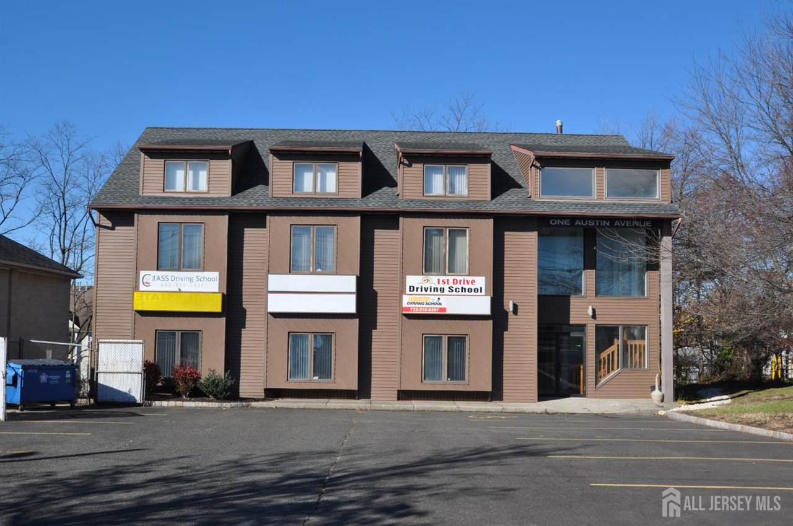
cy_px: 263
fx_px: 792
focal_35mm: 36
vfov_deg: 36.8
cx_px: 396
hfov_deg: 53.2
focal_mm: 24
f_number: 9.5
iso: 200
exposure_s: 1/350
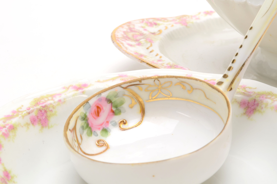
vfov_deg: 16.5
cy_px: 92
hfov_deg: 24.7
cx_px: 138
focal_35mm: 82
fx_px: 633
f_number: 25
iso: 100
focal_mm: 55
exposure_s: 1/160
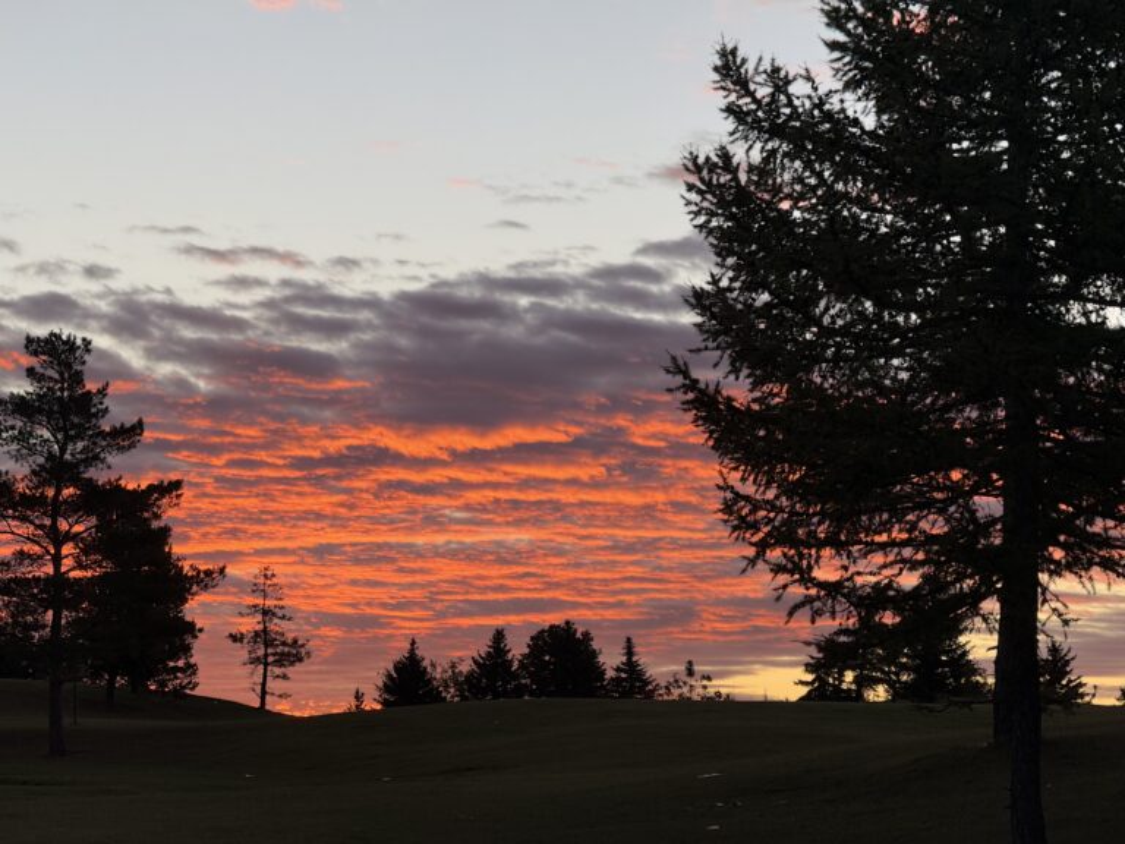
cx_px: 562
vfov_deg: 12.3
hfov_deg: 16.4
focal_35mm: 120
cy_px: 422
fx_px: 3900
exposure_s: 1/172
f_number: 2.8
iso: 50
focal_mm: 15.66
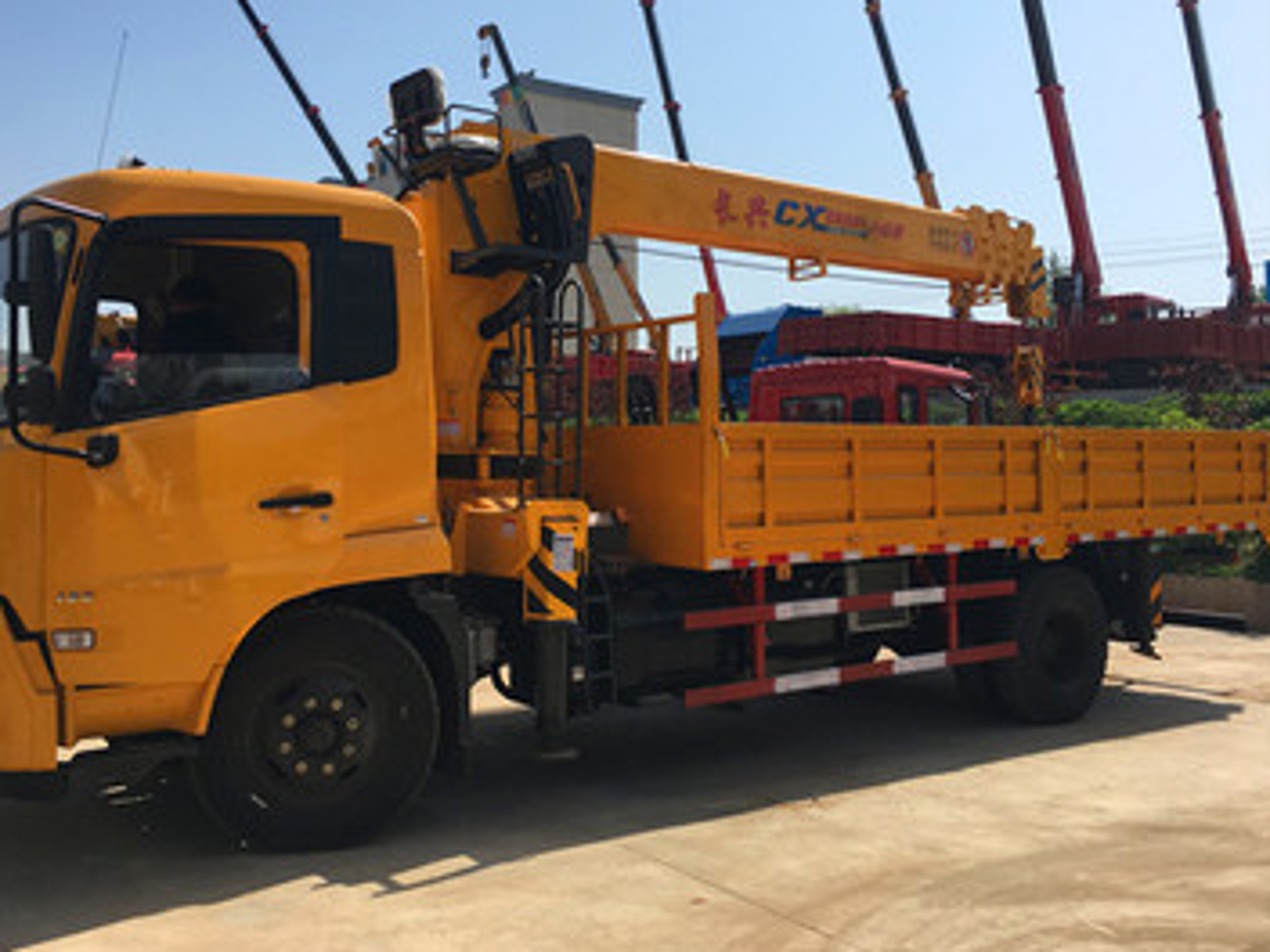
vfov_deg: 42.9
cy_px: 440
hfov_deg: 55.2
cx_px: 570
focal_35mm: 33
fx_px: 1211
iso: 25
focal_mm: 4.15
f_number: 2.2
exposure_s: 1/1832
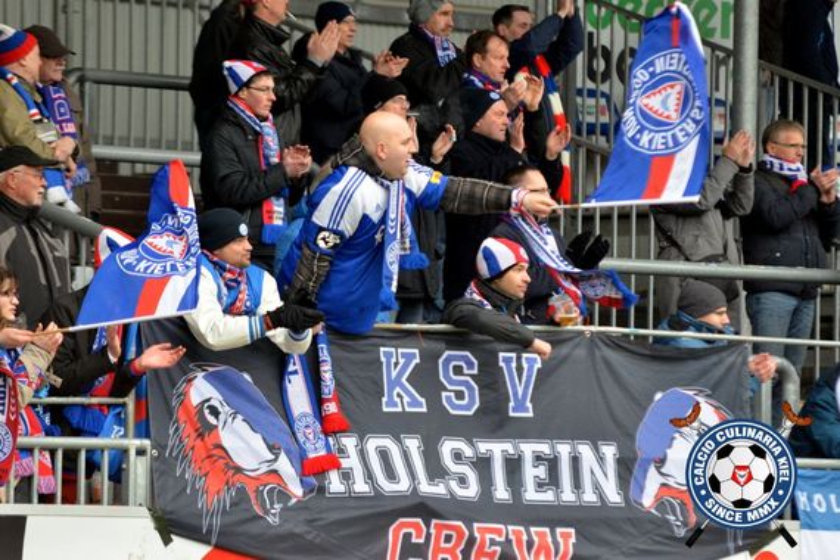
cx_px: 420
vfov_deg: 4.6
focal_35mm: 300
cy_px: 280
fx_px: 6999
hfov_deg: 6.9
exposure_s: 1/800
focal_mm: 200
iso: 800
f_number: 3.2
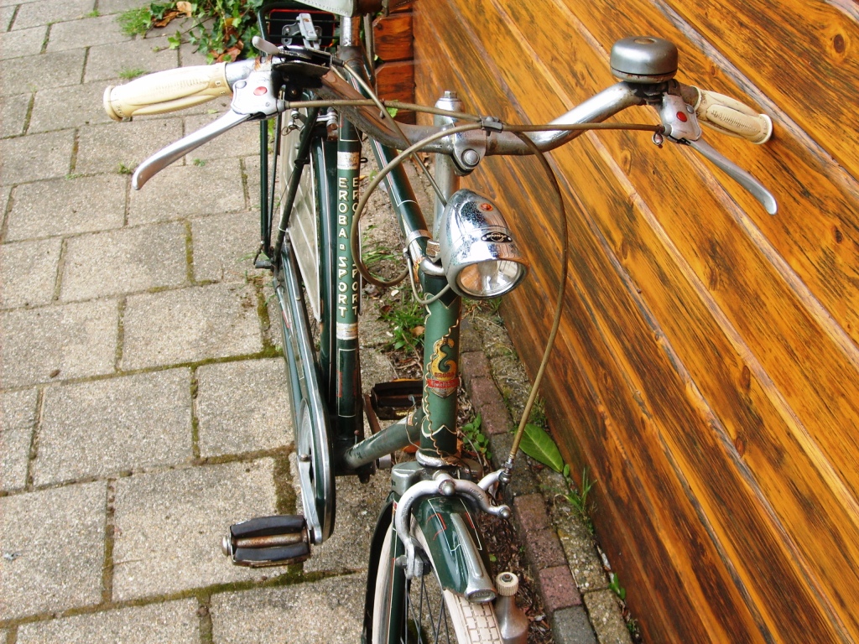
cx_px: 430
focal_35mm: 43
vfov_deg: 33.6
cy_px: 322
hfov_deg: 43.9
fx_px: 1067
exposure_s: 1/125
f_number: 3
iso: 50
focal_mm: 7.2
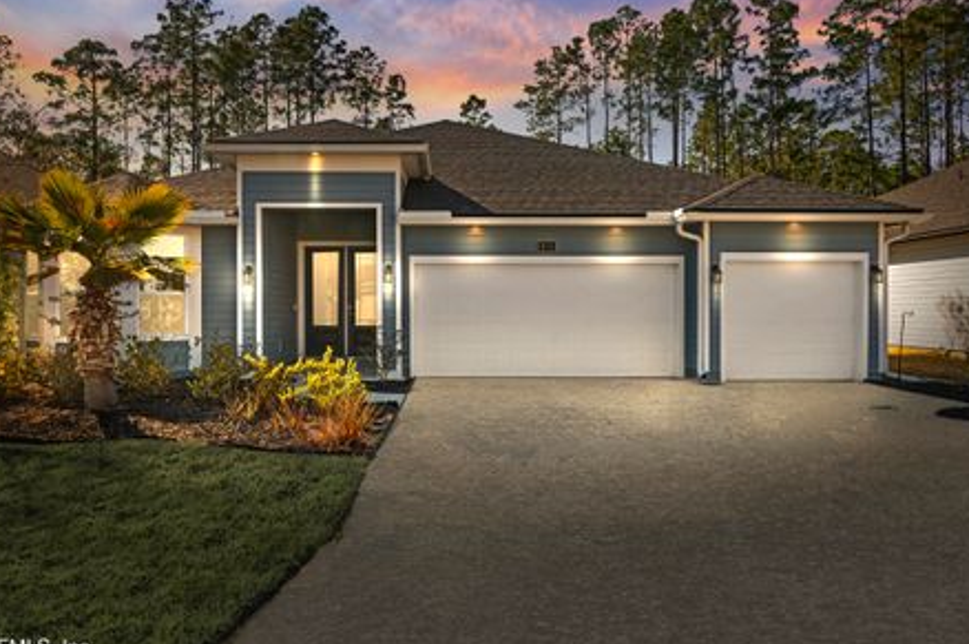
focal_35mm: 25
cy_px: 311
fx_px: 661
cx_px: 454
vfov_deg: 51.9
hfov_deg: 72.4
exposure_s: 1/4000
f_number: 7.1
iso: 400
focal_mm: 21.5
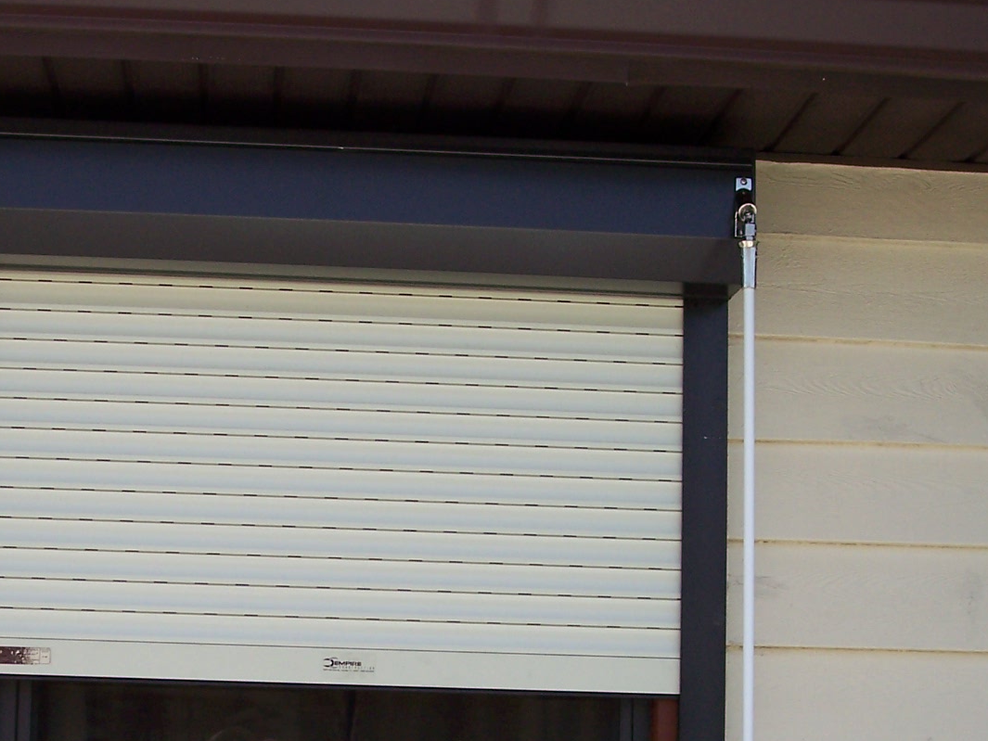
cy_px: 587
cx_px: 378
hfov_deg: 25.9
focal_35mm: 75
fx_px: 2141
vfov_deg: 19.5
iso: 100
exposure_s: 1/500
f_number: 4
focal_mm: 8
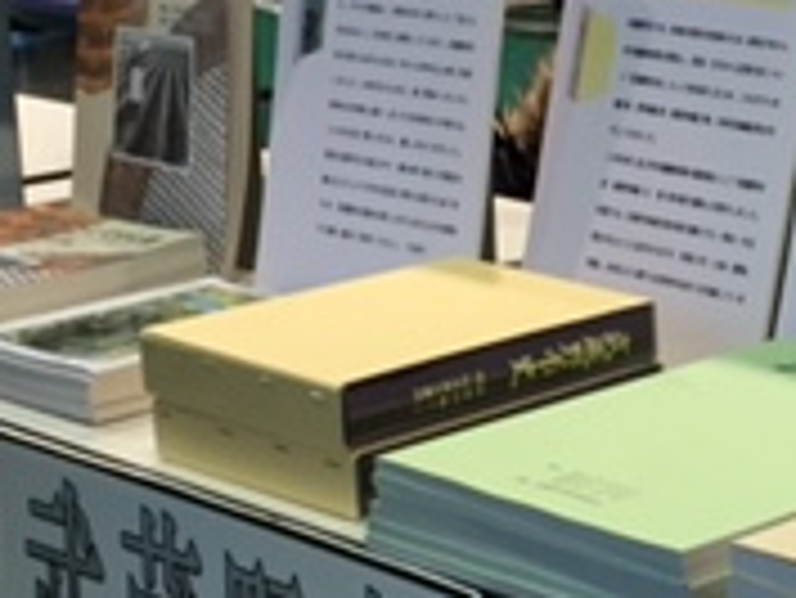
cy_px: 324
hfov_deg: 18.1
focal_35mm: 105
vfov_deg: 14.1
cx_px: 832
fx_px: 2416
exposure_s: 1/30
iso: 50
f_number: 2.2
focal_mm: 4.15
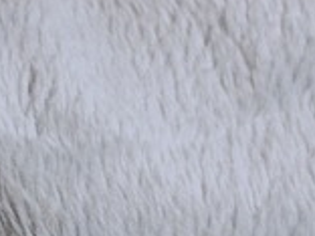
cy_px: -67
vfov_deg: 10.7
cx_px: -220
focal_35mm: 135
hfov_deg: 13.4
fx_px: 1228
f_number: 2.4
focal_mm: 4.12
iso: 320
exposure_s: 1/20
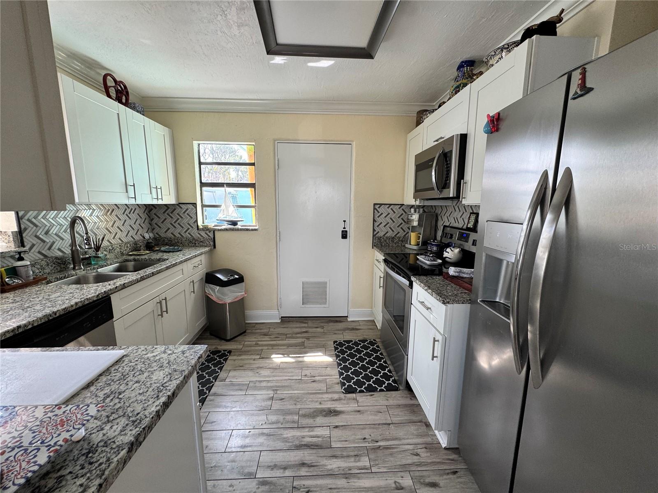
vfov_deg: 85.7
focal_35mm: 14
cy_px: 246
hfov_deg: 102.1
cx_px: 329
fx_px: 266
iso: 80
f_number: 2.2
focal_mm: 2.22
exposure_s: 1/99
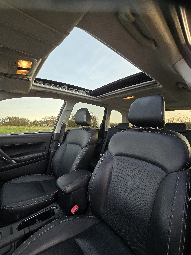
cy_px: 128
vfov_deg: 106.2
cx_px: 96
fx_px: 96
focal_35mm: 13
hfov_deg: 89.9
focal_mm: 2.2
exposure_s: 1/130
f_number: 2.2
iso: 50
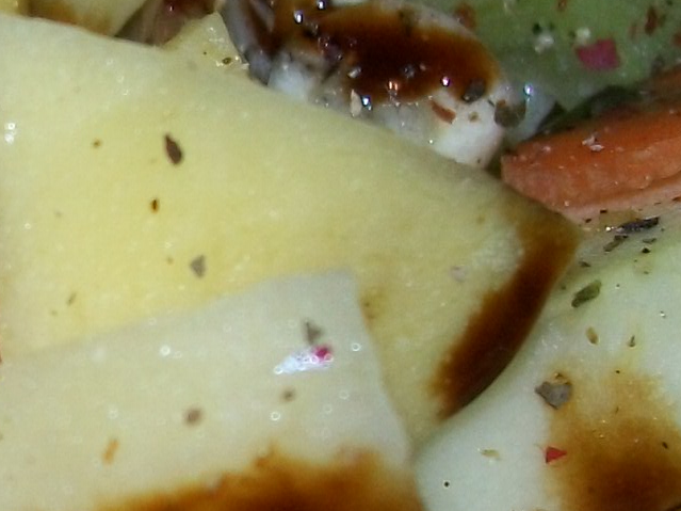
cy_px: 261
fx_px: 2872
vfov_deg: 10.2
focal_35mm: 146
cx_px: -252
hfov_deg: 13.0
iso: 80
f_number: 2.7
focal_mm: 6
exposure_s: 1/30
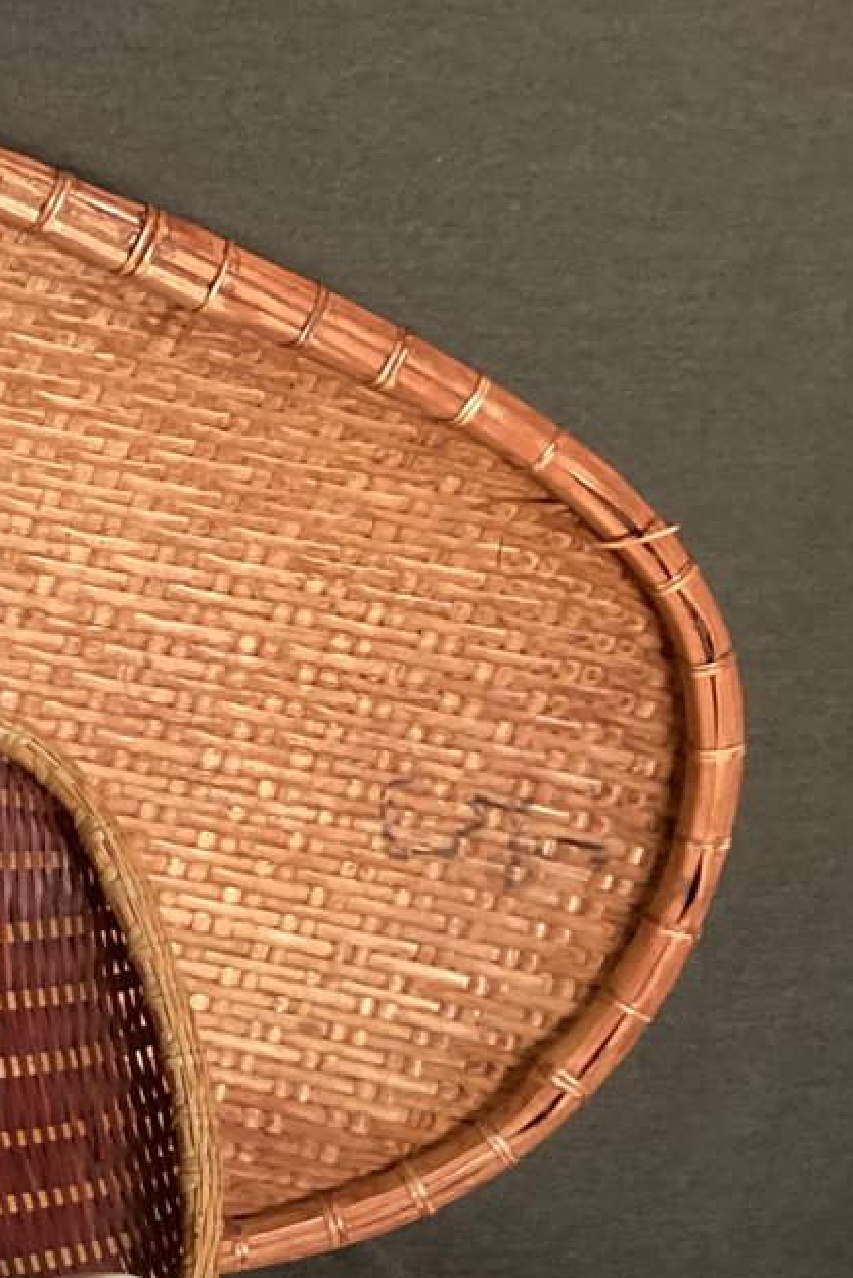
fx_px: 2770
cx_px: -600
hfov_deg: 15.5
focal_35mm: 78
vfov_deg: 25.3
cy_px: 1126
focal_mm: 3.3
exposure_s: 1/60
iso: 320
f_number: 2.4
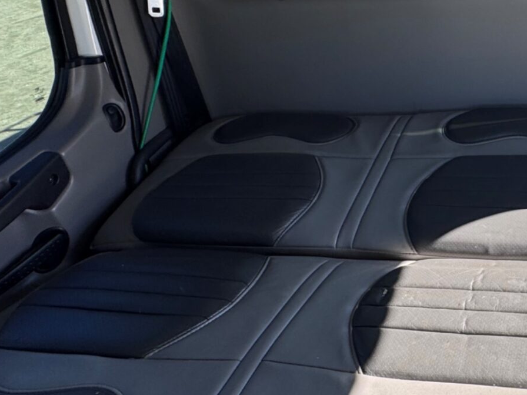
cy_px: 140
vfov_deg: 35.7
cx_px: 492
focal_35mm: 40
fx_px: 609
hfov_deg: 42.2
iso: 40
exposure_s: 1/182
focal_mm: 2.22
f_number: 2.2
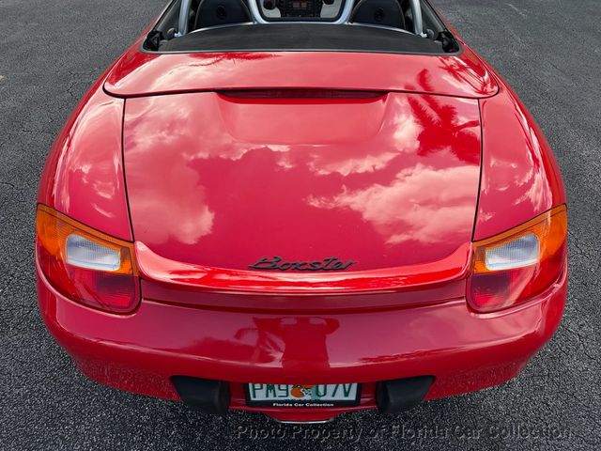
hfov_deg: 71.6
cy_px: 226
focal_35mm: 24
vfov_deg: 56.8
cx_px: 300
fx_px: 417
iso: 80
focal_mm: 6.76
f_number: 1.78
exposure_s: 1/979
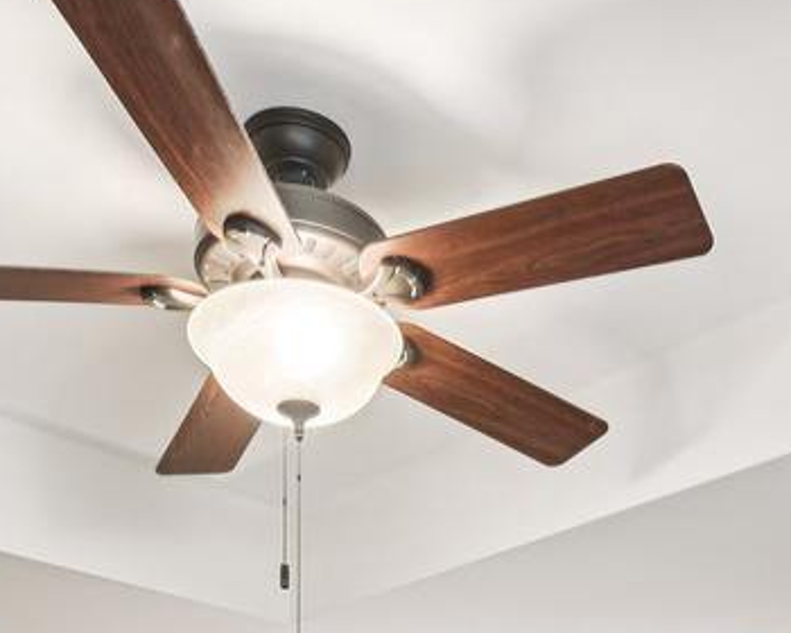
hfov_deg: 34.3
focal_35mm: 54
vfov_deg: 21.9
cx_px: 554
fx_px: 1264
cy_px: 1015
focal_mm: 14
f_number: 8
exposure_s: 1/10
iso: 400
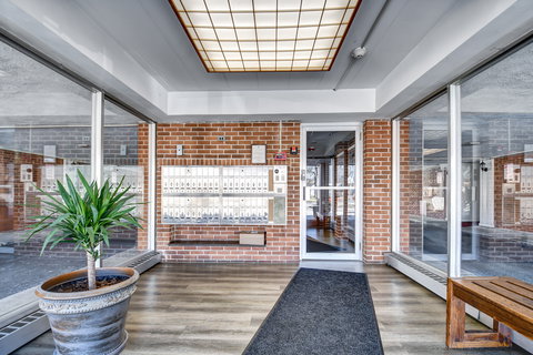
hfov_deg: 100.4
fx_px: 222
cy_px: 178
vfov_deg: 77.3
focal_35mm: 15
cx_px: 266
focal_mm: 10
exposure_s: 1/125
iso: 200
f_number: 3.5
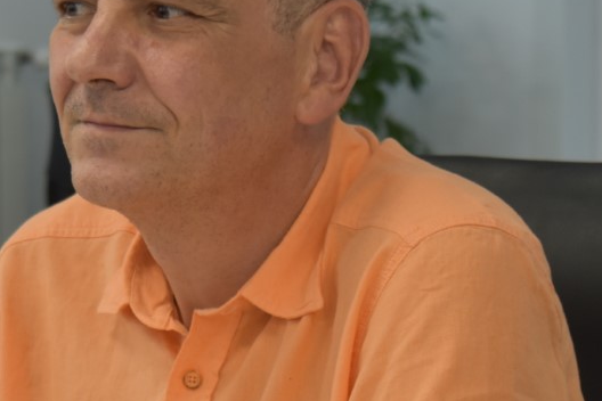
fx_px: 3011
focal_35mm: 180
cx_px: -1
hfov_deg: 11.3
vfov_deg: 7.6
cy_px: 206
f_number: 5.6
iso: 560
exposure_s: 1/60
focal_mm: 55
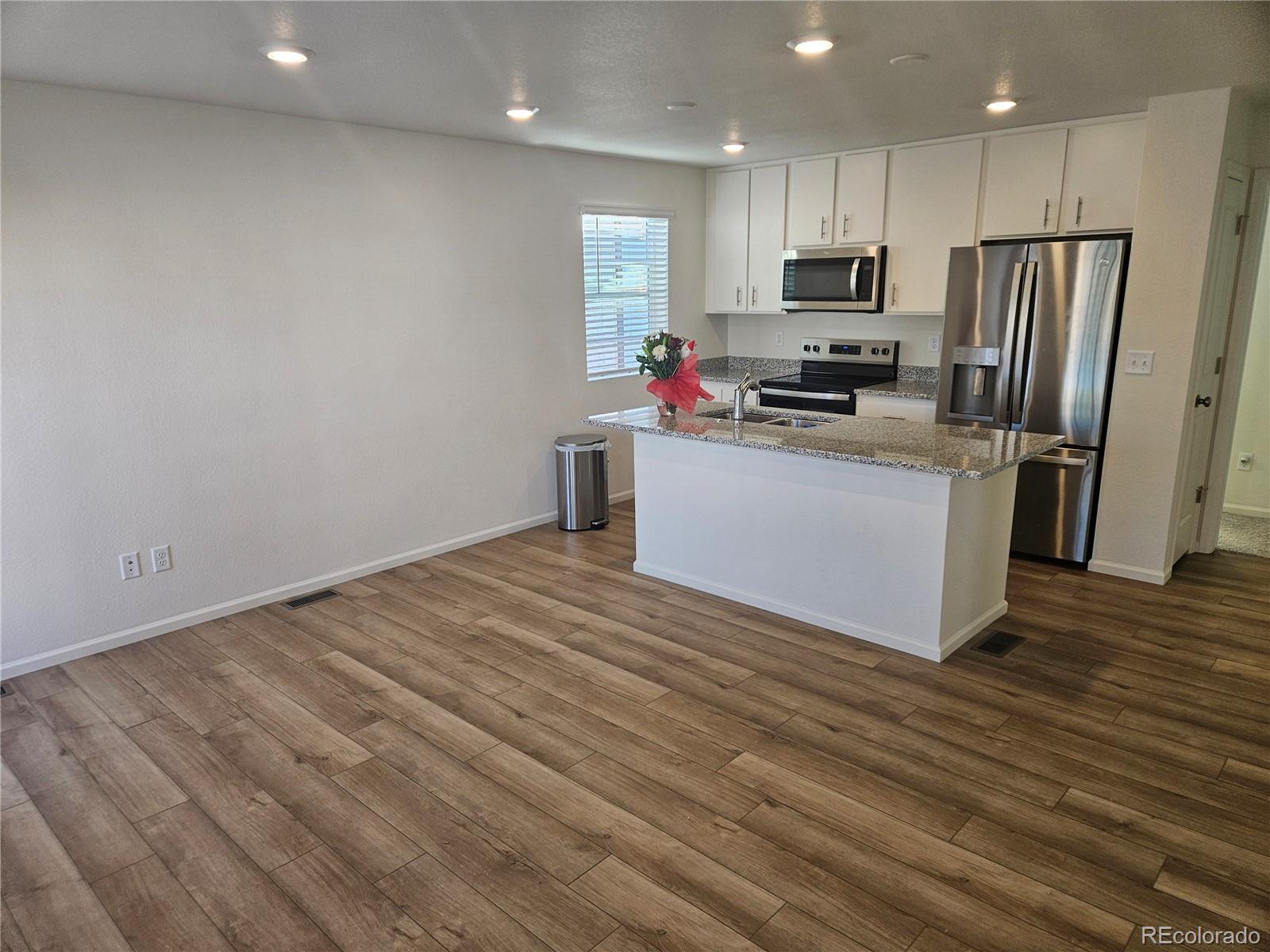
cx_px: 635
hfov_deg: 73.9
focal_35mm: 23
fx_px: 844
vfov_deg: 58.9
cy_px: 476
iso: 80
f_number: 1.8
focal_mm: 5.4
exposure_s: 1/120
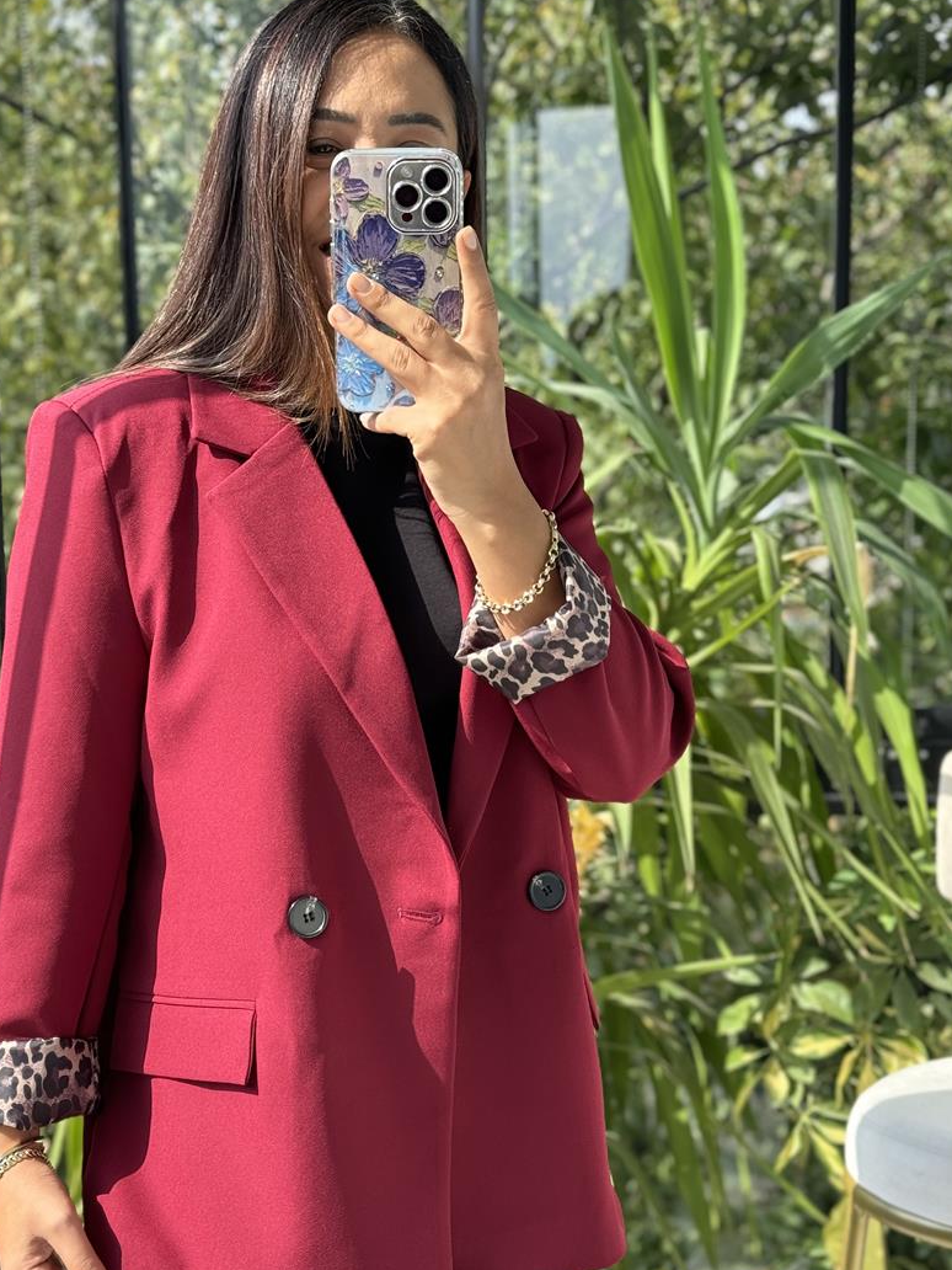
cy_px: 745
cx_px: 421
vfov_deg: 31.1
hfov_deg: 23.6
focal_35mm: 62
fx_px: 2273
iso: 64
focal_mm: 6.76
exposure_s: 1/294
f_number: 1.78
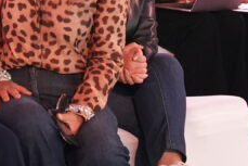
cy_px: -141
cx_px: -143
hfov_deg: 4.4
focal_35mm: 470
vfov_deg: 2.9
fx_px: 3240
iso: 1600
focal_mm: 70
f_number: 2.8
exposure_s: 1/100
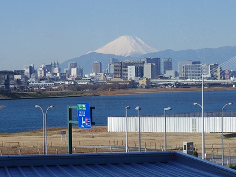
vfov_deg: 7.2
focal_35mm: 207
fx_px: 1411
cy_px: 88
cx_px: 118
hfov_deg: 9.6
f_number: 6.3
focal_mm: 45
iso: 100
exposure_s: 1/200
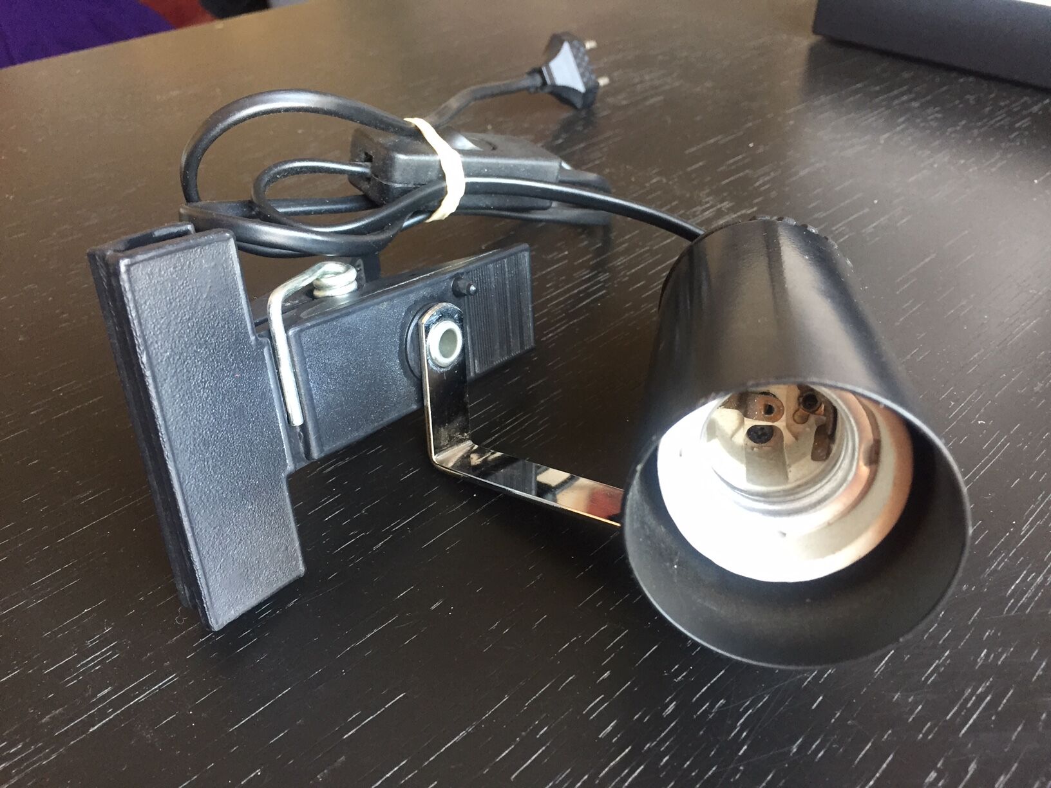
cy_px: 394
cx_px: 526
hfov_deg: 61.7
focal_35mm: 29
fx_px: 880
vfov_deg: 48.2
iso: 160
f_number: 2.2
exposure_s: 1/33
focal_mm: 4.15
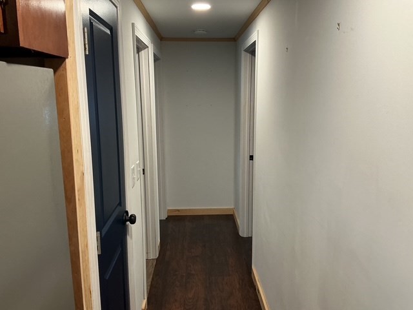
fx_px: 346
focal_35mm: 29
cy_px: 155
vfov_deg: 48.2
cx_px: 206
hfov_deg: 61.7
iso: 100
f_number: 1.8
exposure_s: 1/60
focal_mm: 3
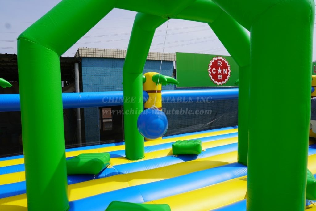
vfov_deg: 53.1
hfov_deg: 73.7
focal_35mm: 24
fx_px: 211
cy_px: 106
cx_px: 158
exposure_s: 1/250
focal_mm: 16
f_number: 10
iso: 100
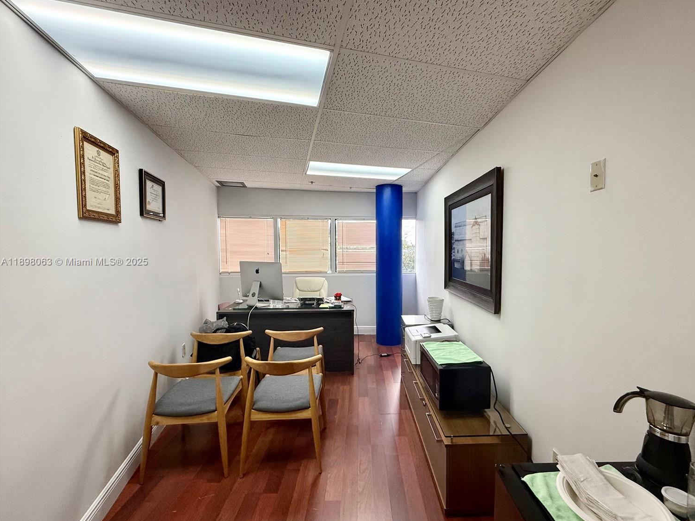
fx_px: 301
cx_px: 371
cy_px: 262
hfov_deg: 98.0
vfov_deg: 81.8
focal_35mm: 15
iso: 200
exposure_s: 1/120
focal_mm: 2.22
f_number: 2.2
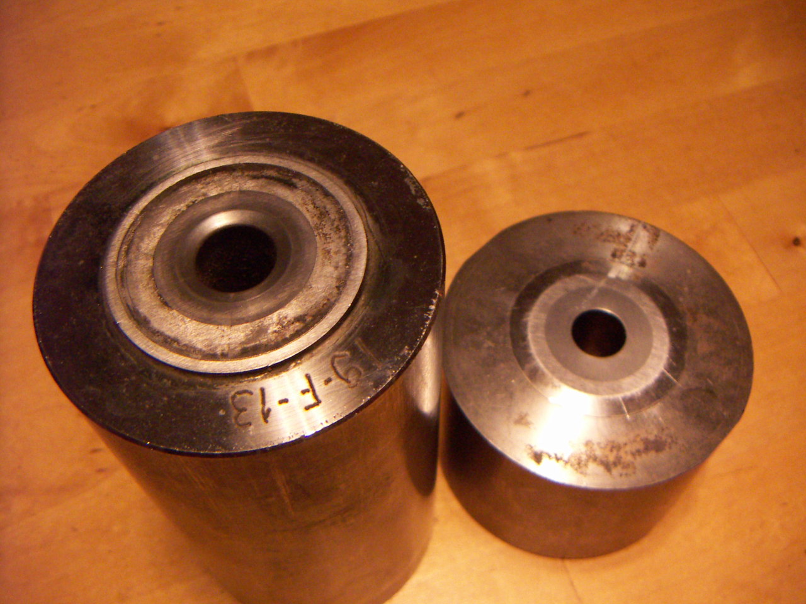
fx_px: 838
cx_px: 403
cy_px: 302
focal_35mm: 36
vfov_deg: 39.7
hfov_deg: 51.4
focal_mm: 4.7
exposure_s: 1/40
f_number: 2.8
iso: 200
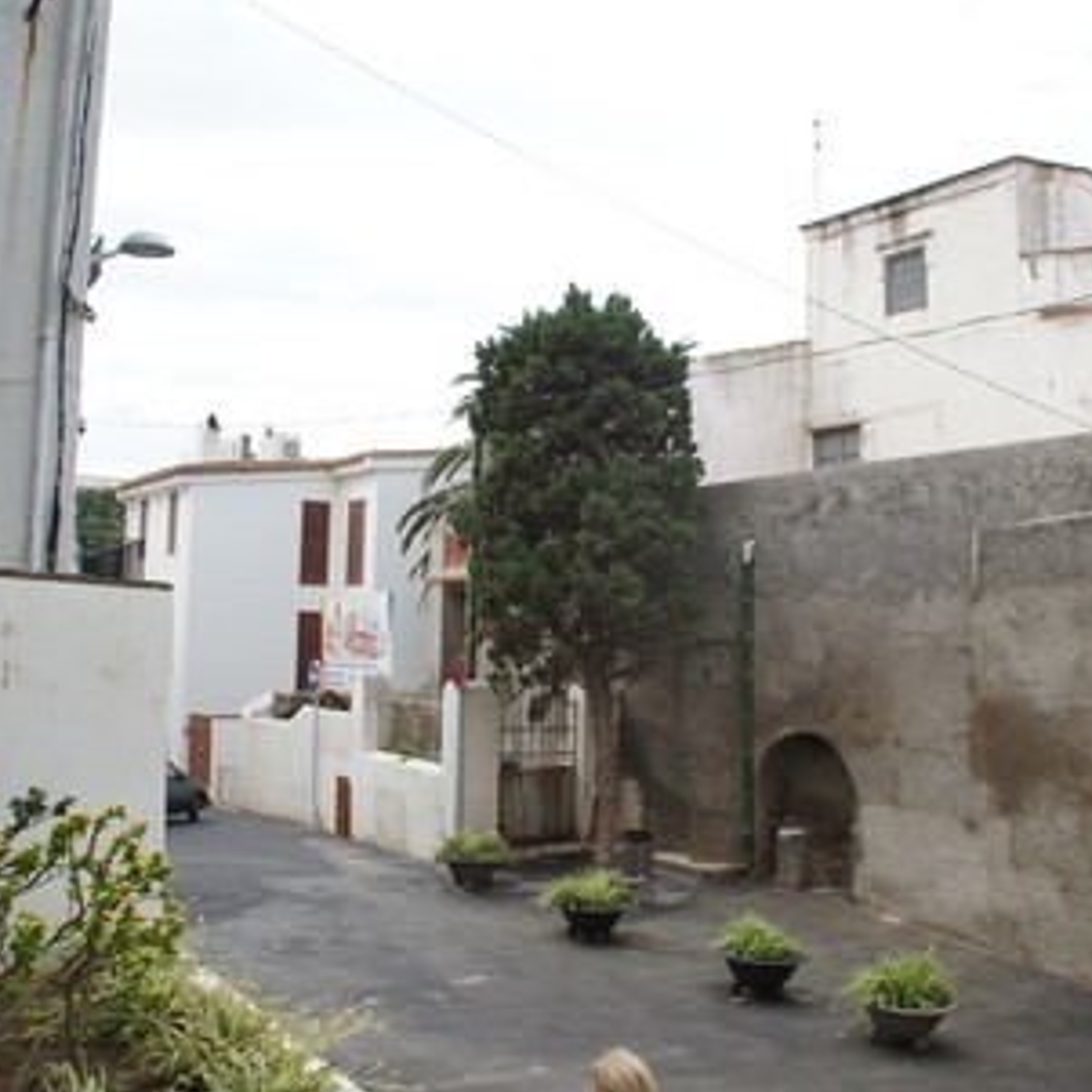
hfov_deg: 47.1
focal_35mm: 35
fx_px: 1249
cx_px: 631
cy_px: 546
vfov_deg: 47.2
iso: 100
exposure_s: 1/125
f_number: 7.1
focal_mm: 18
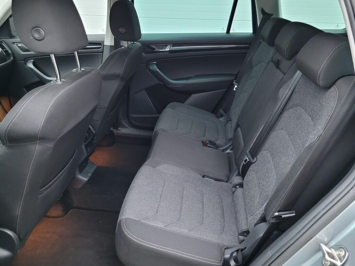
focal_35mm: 26
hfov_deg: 67.3
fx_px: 267
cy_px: 133
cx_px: 178
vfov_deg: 53.1
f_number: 1.8
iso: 640
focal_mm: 5.4
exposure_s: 1/33
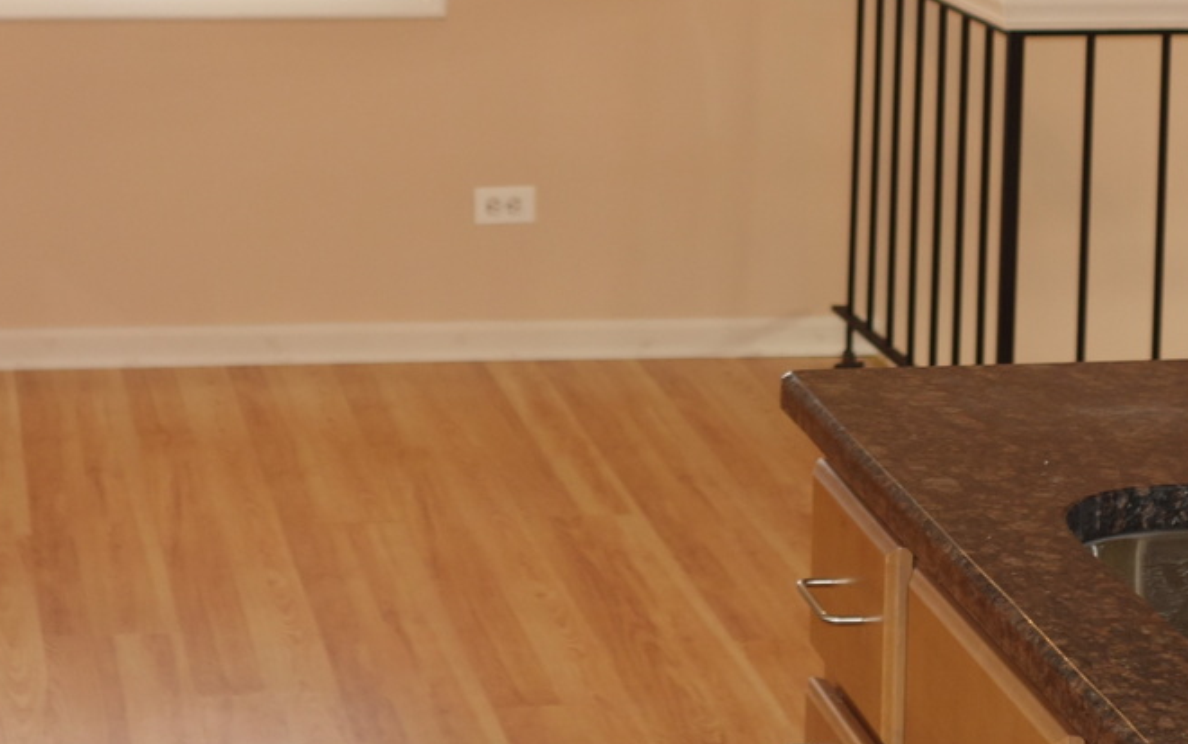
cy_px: -49
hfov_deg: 18.1
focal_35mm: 115
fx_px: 3725
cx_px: 596
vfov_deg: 11.3
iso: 200
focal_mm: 17.18
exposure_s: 1/50
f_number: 3.2
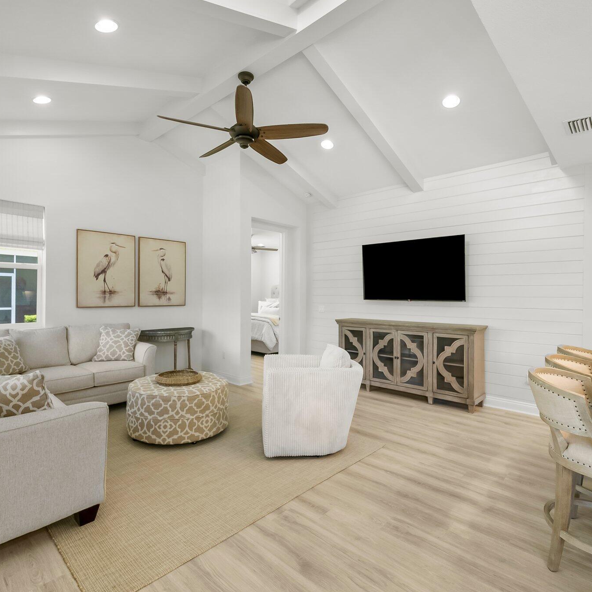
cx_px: 281
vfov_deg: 80.7
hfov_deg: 80.7
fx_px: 348
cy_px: 294
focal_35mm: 18
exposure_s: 1/8
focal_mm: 14
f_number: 8
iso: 400
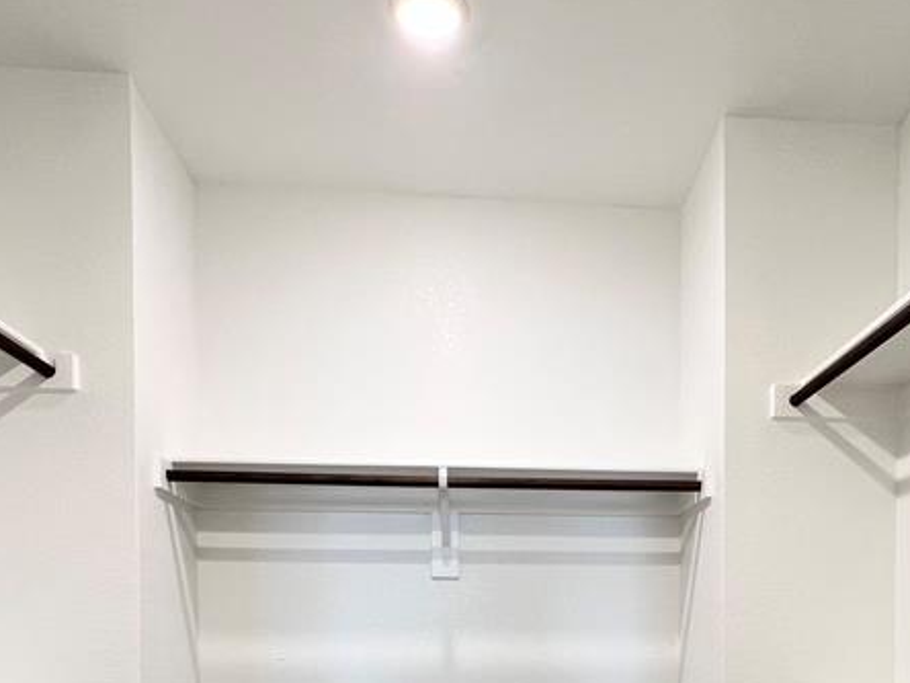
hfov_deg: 59.5
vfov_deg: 41.0
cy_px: 679
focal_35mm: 30
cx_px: 547
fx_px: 789
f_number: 1.8
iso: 160
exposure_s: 1/60
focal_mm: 1.57
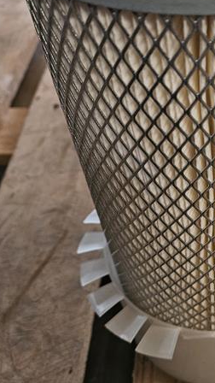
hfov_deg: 26.3
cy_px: 206
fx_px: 436
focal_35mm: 43
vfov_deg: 47.3
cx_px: 214
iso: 640
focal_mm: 5.4
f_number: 1.8
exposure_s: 1/33
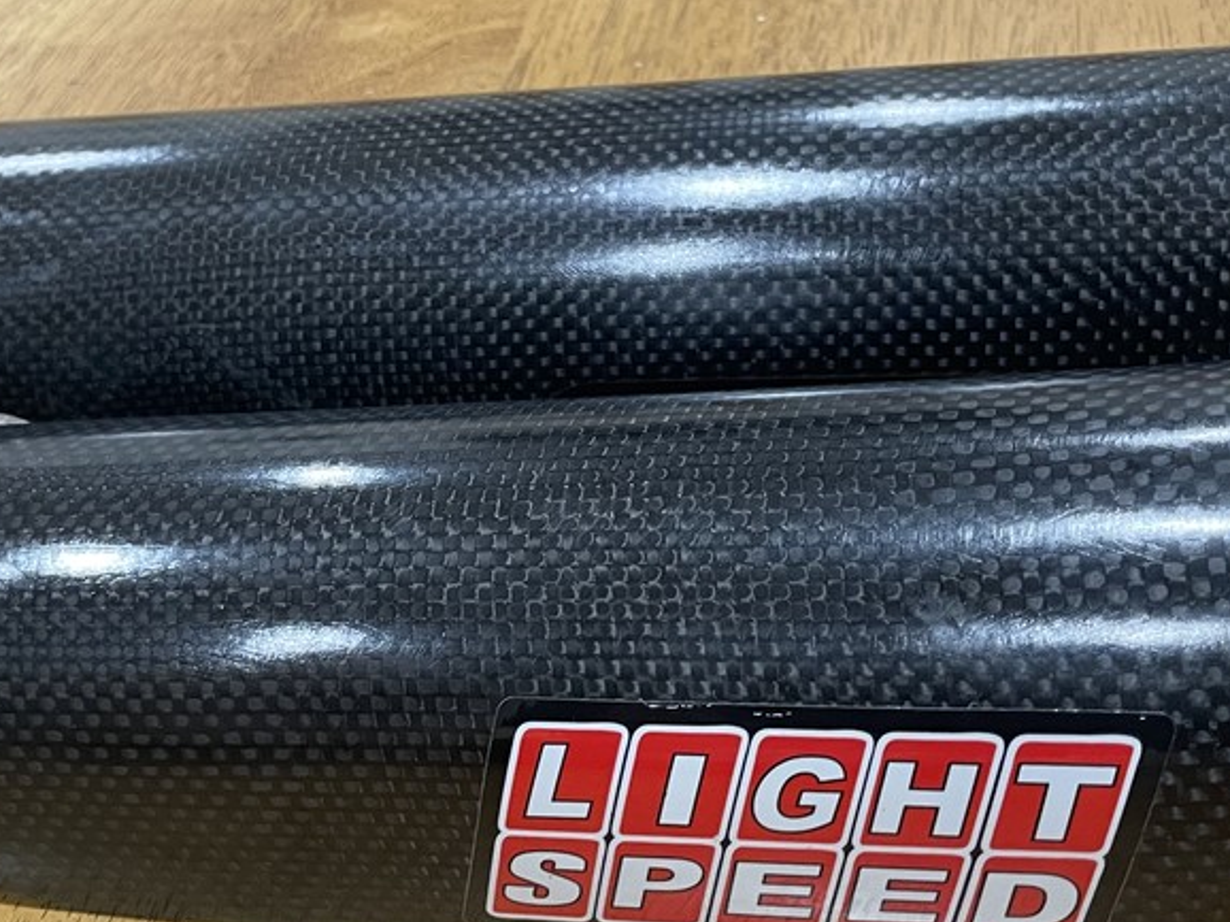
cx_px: 530
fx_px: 1918
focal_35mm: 54
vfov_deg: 26.8
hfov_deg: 35.5
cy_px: 302
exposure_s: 1/60
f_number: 1.6
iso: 160
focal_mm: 4.2
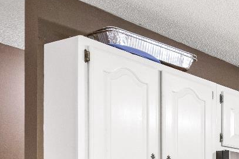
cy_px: 220
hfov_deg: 22.1
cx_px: 422
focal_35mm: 59
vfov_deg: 20.5
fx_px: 392
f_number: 5.6
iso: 1600
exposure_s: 1/100
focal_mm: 16
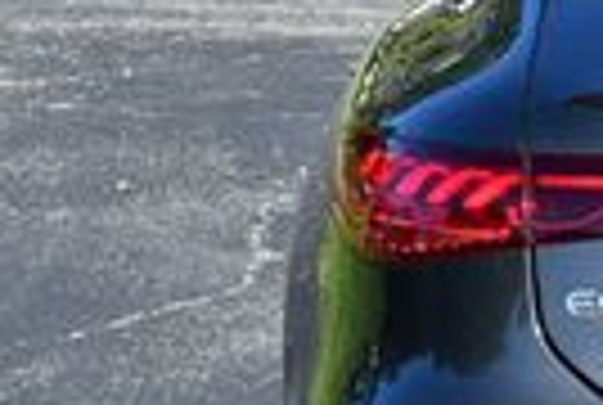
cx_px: 1004
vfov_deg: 5.8
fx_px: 3995
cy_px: 266
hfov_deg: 8.4
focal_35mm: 238
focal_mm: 25
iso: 140
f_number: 8
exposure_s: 1/250
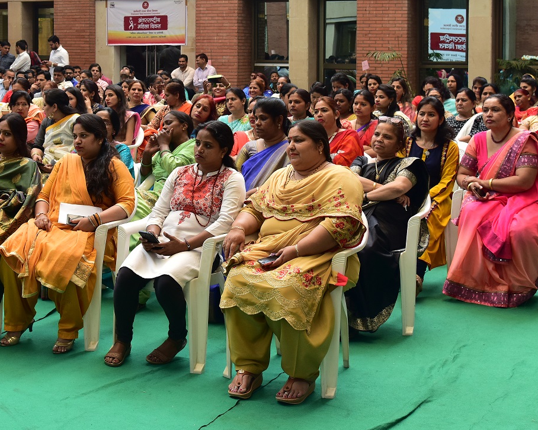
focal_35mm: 59
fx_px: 939
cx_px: 142
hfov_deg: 31.5
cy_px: 78
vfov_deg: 25.3
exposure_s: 1/100
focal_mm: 31
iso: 400
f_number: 5.6
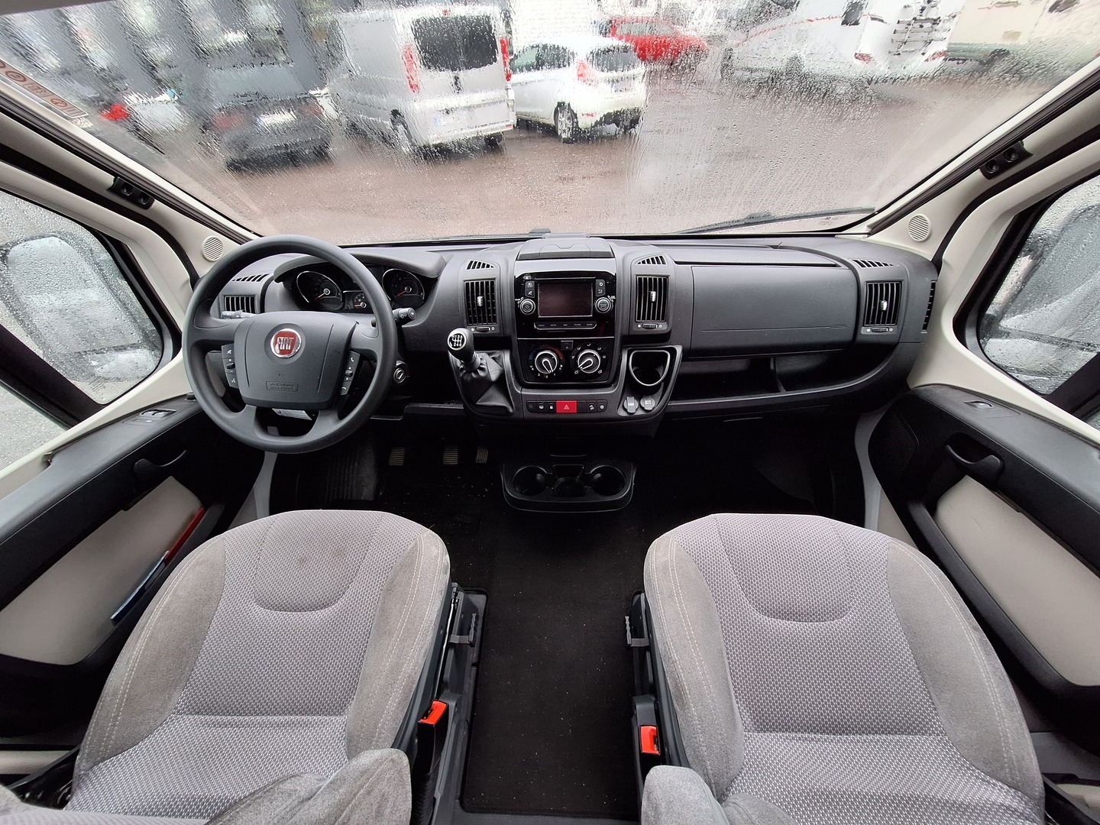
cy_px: 412
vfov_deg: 89.9
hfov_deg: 106.2
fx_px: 413
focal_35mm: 13
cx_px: 550
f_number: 2.2
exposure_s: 1/50
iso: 80
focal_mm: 1.74
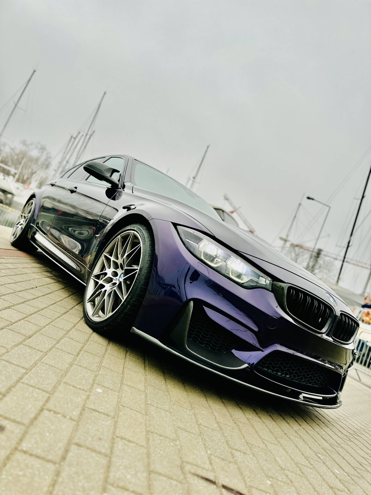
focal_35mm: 24
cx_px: 186
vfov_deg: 71.6
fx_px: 343
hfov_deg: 56.8
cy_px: 248
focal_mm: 6.86
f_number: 1.78
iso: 80
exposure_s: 1/699
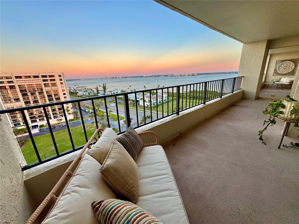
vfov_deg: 85.7
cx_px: 150
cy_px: 112
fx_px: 121
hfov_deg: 102.1
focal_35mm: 14
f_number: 2.2
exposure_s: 1/99
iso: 80
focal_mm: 2.22
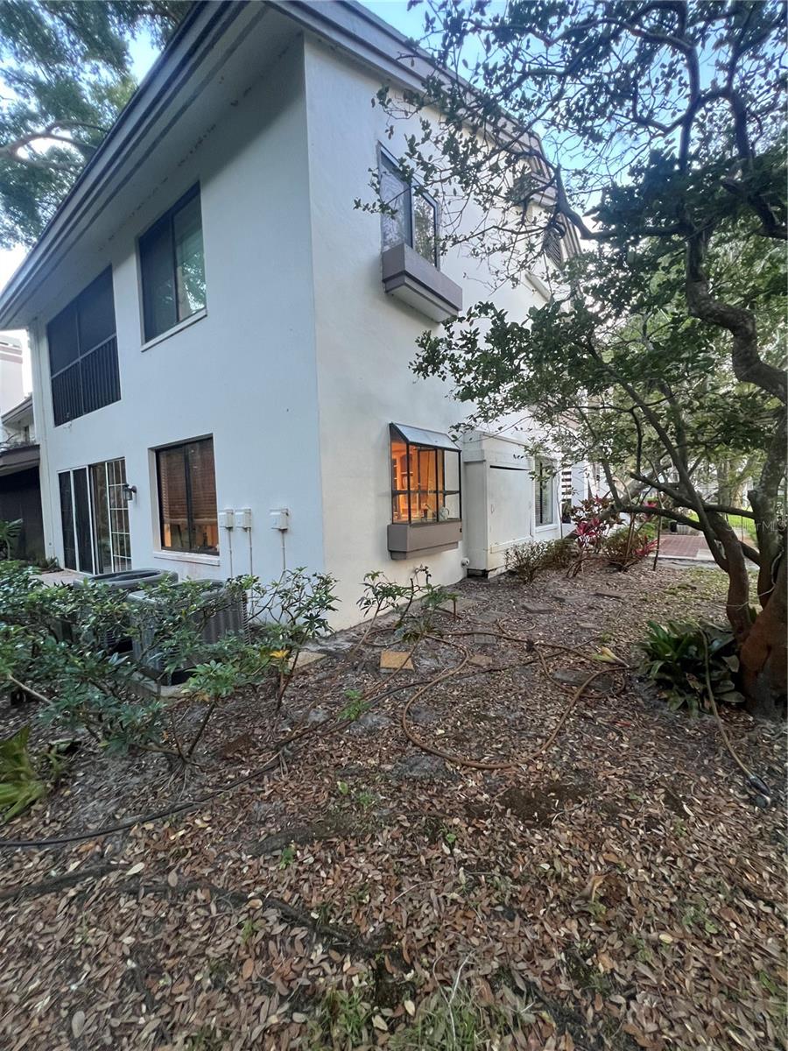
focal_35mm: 13
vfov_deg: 106.2
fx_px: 395
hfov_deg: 89.9
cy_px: 526
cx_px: 394
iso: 250
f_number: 1.8
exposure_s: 1/82
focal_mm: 1.57
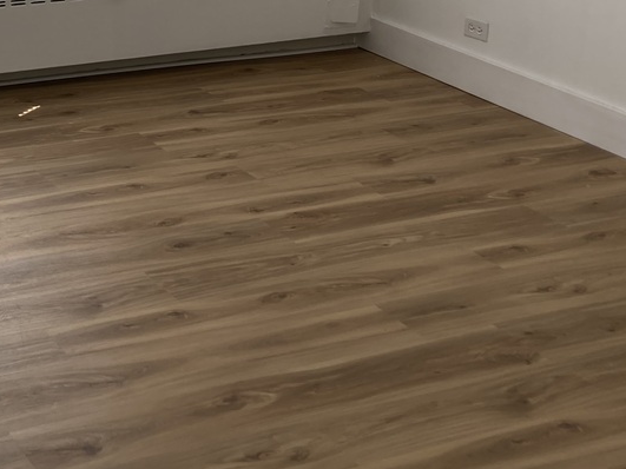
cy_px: -24
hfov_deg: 24.6
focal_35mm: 76
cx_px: 13
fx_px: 1374
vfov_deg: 18.7
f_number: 1.8
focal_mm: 3.99
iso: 20
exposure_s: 1/136
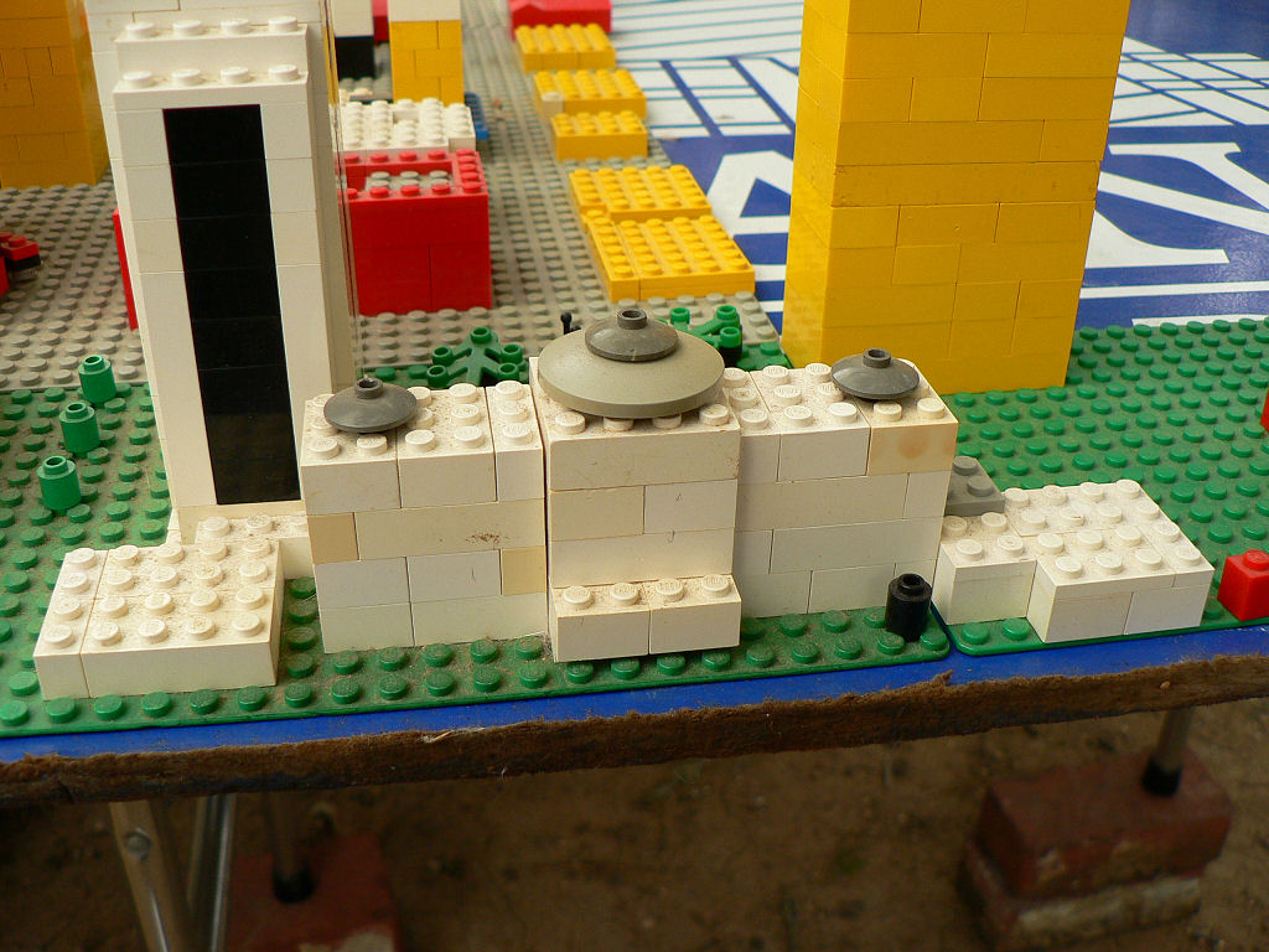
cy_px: 476
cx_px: 634
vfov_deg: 39.7
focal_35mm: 36
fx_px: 1320
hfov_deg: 51.4
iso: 80
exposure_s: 1/200
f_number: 2.8
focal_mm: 6
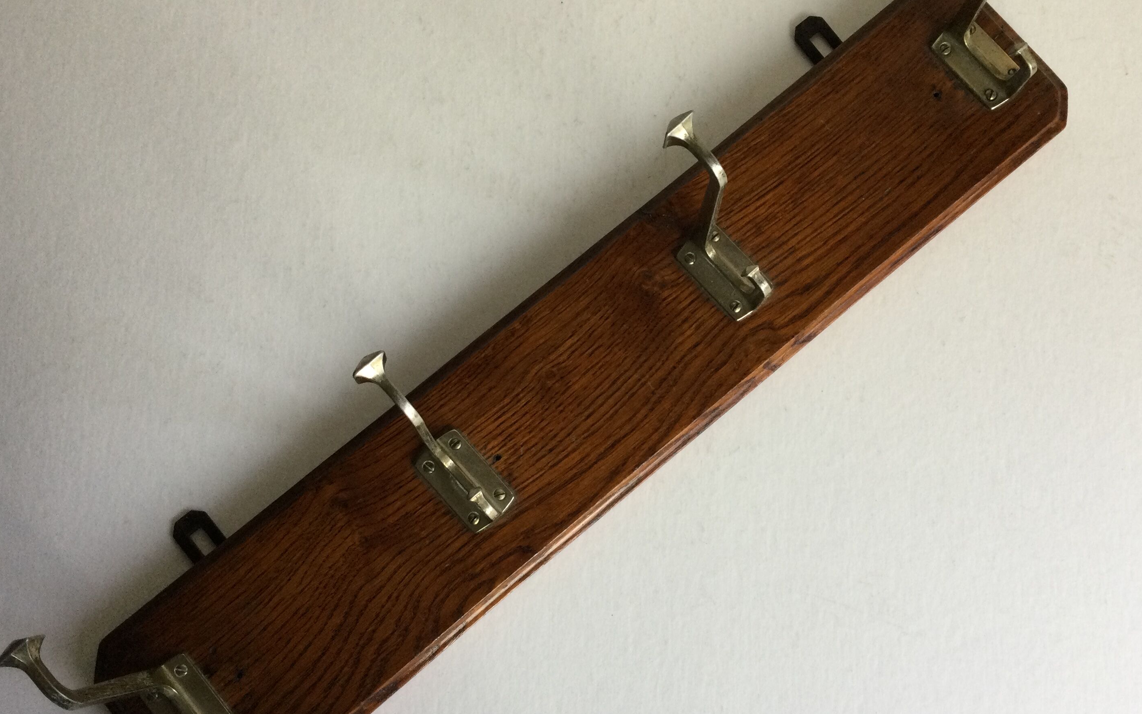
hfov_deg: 51.5
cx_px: 587
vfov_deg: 33.6
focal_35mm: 38
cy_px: 359
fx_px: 1183
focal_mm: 3.3
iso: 32
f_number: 2.4
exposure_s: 1/33
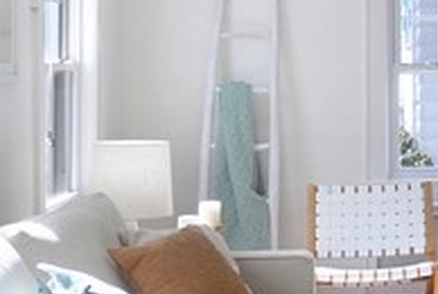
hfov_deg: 21.4
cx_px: 666
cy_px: 159
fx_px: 963
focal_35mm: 79
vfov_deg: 17.3
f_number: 5.6
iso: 400
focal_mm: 10
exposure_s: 1/60
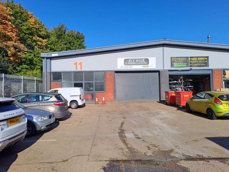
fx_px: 165
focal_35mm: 25
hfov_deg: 69.4
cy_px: 86
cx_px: 114
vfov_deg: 54.9
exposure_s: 1/2320
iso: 32
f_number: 1.8
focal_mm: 4.65
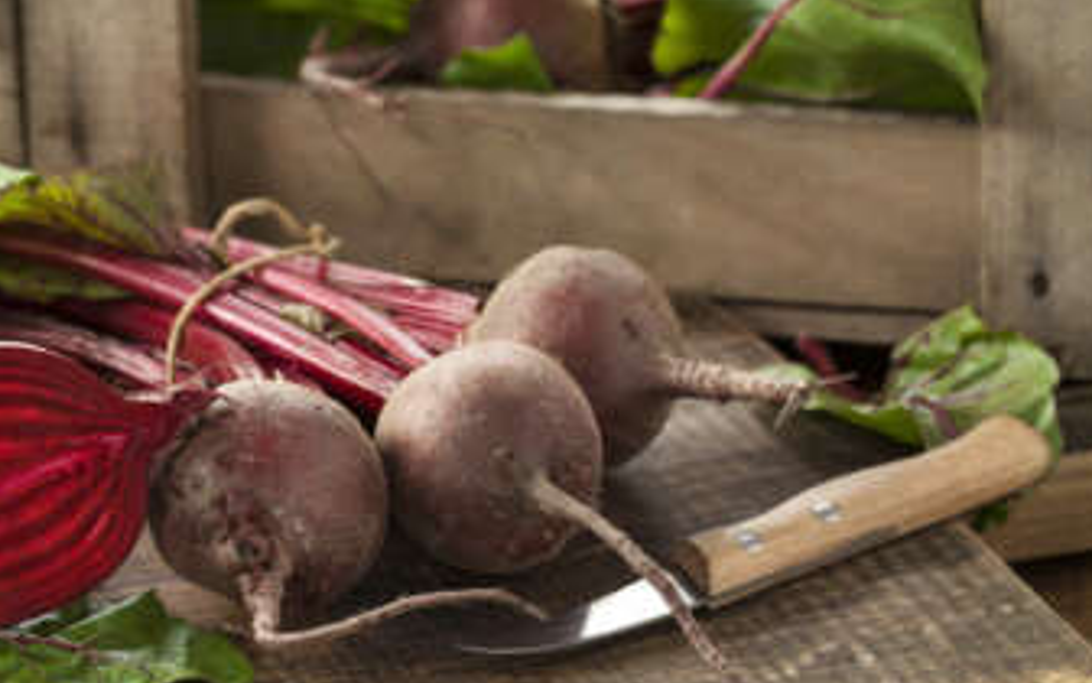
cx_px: 462
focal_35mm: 153
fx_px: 4553
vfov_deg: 8.6
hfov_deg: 13.7
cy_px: 410
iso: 100
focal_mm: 105
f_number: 8
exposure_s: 1/8
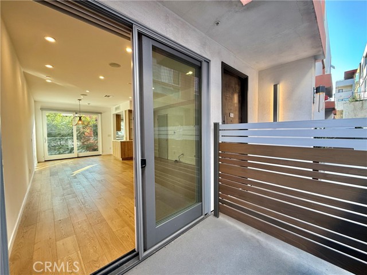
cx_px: 184
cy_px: 138
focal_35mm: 14
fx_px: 148
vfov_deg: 85.7
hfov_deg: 102.1
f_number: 2.2
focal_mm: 2.22
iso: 80
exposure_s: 1/120
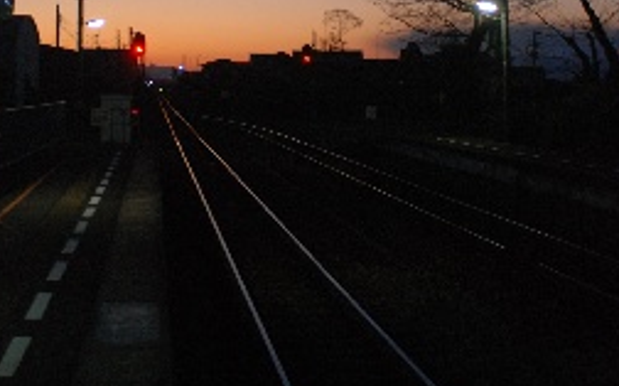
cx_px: 217
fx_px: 1230
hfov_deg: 28.1
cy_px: 10
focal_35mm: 73
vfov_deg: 17.4
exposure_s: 1/25
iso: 400
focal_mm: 24
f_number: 3
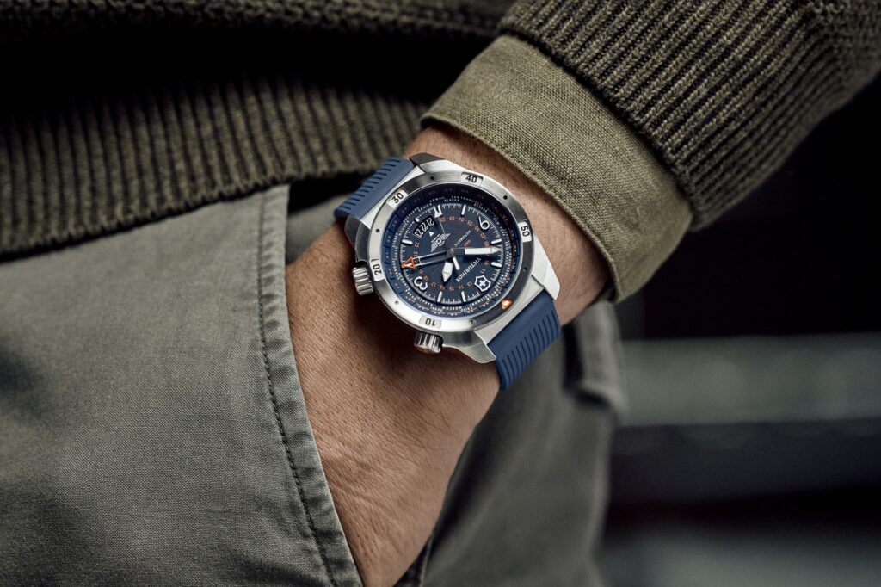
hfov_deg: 15.2
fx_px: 3302
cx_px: 440
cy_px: 294
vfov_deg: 10.2
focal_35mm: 135
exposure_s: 1/60
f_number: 5
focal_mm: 135
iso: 1600
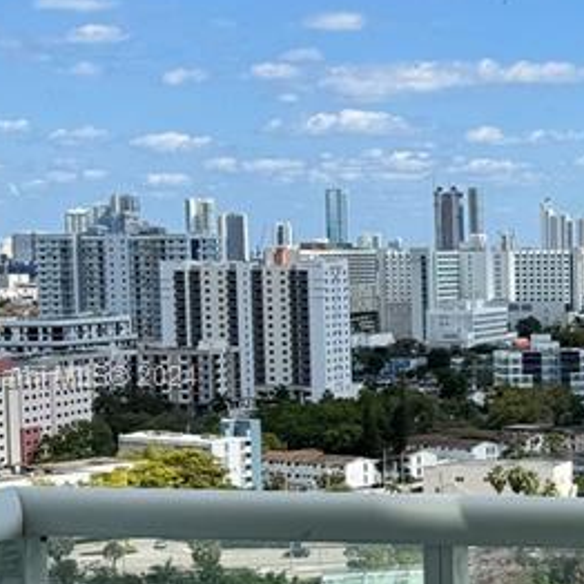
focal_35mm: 97
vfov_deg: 17.9
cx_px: 794
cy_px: 379
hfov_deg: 16.7
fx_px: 1851
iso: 80
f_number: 1.78
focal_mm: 6.86
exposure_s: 1/5348
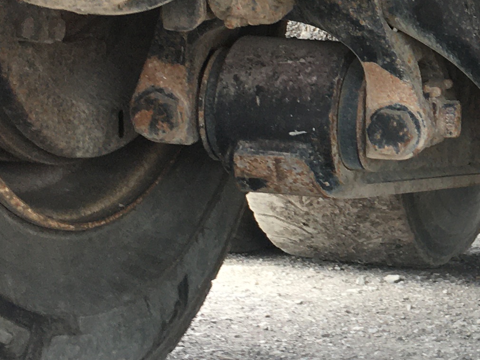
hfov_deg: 15.7
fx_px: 1609
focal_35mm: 116
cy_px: 91
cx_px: 708
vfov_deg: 12.7
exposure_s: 1/60
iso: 32
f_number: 2.2
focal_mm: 4.15
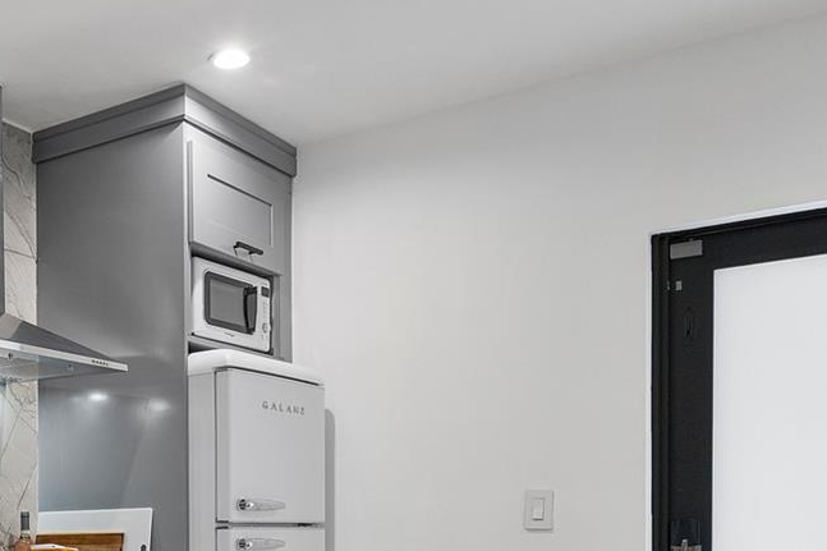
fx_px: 1079
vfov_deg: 27.1
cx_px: 69
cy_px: 548
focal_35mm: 47
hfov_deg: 38.7
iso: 640
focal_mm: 19
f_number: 8
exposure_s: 1/20
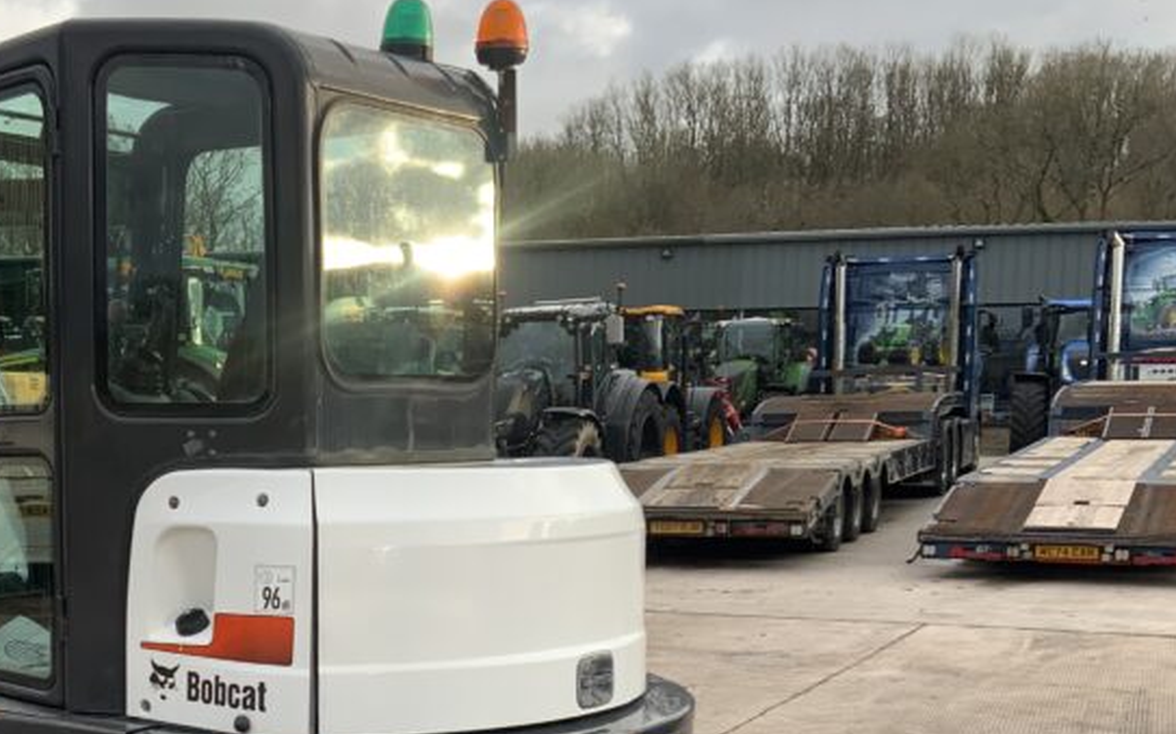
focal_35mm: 58
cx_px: 282
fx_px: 1858
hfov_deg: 34.3
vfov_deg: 21.9
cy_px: 652
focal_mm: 3
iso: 16
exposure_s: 1/143
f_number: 1.8
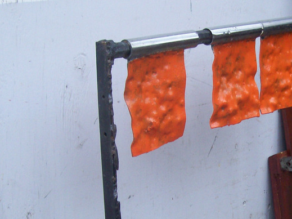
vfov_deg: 19.5
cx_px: 219
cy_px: 199
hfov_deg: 26.0
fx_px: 624
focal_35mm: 74
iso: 99
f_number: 2.7
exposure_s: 1/32
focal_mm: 6
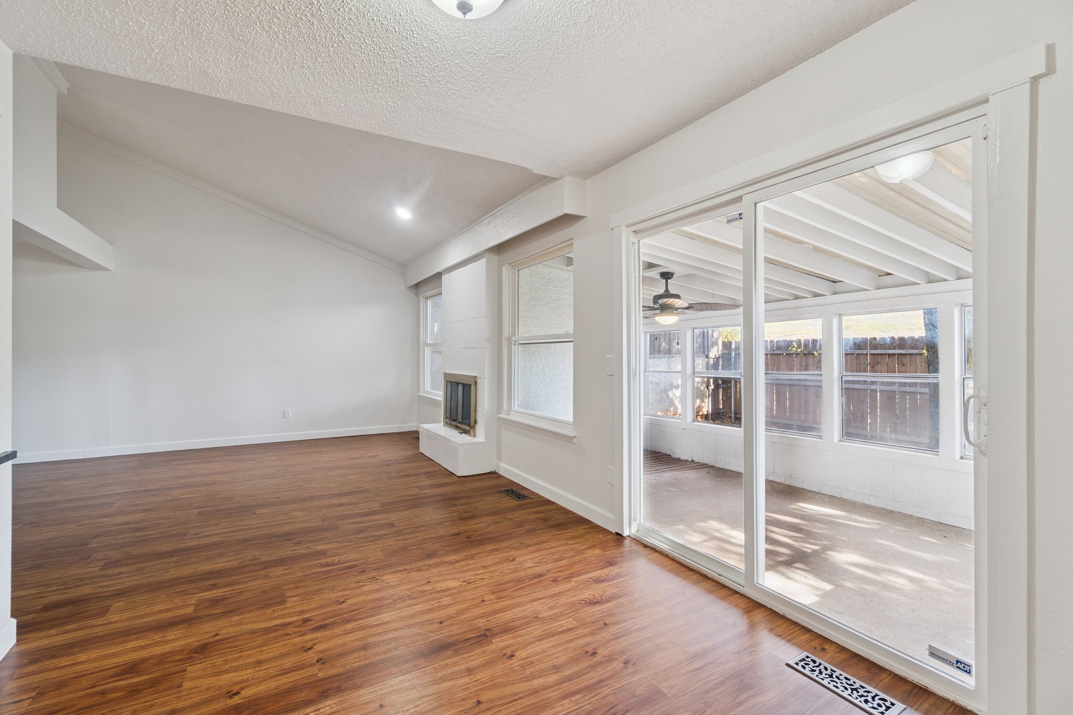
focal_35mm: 15
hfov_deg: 100.4
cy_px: 358
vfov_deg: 77.3
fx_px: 447
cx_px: 536
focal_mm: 10
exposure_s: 1/30
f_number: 6.3
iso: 200
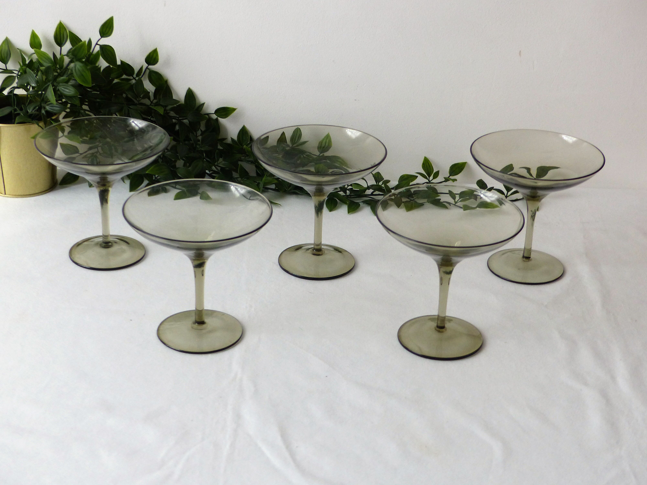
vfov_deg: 21.9
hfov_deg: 29.0
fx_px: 1252
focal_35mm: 67
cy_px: 242
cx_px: 324
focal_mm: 11.4
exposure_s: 1/60
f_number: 2.8
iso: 200
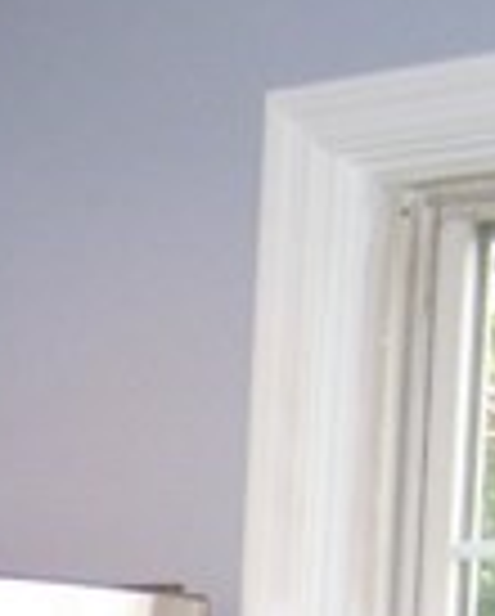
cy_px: 1394
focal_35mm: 186
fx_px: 3399
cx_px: -346
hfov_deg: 8.1
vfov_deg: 9.4
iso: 125
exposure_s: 1/60
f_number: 2.7
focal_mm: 5.6
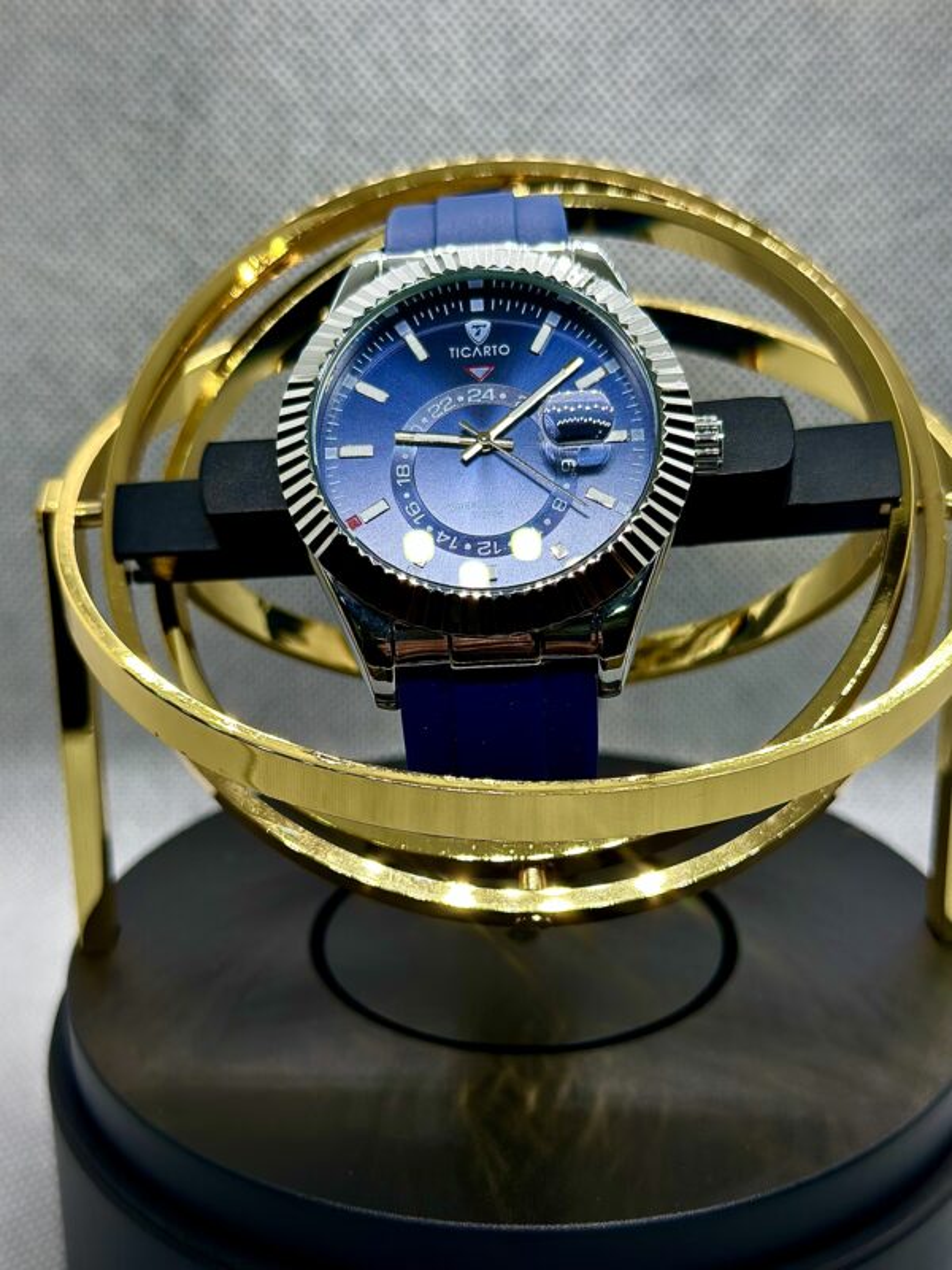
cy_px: 635
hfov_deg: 30.3
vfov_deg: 39.7
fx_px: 1760
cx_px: 476
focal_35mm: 48
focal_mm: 6.86
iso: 80
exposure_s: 1/284
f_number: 1.78
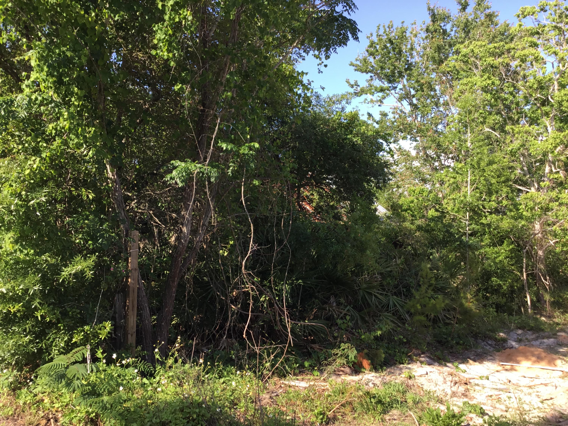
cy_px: 213
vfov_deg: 45.4
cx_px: 284
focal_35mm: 31
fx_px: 509
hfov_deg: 58.4
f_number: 2.4
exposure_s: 1/319
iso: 25
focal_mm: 3.3
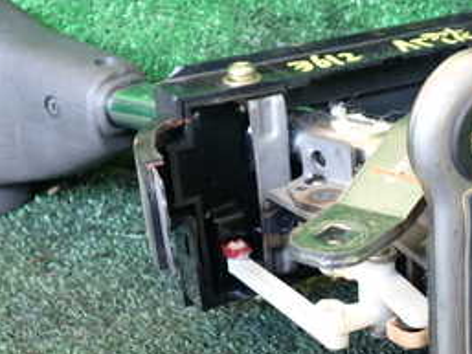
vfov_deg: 21.0
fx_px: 955
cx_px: 343
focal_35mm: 70
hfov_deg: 27.4
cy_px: 235
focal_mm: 5.4
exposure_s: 1/30
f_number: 2.3
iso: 200
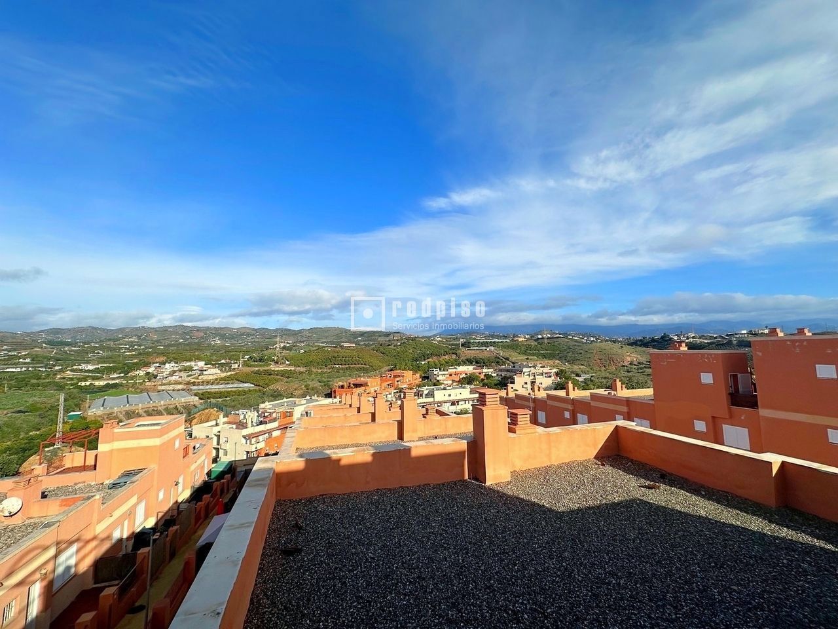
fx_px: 339
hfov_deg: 102.1
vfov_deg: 85.7
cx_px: 419
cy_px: 314
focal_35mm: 14
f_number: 2.2
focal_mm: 2.22
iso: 50
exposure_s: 1/3509
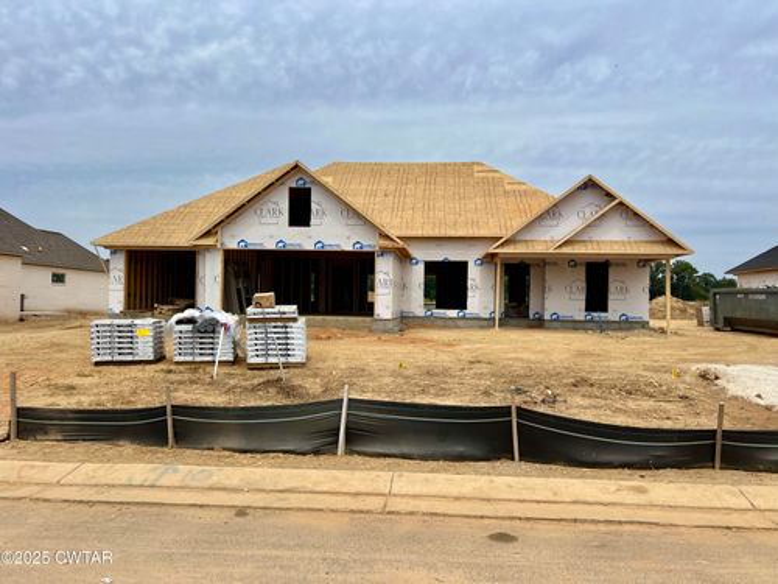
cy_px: 292
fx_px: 584
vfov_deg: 53.1
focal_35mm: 26
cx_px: 389
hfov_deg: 67.3
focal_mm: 5.7
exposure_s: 1/6579
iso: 50
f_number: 1.5
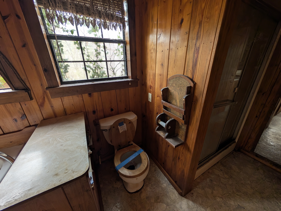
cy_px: 106
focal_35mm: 12
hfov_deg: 110.5
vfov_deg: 94.6
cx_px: 140
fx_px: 98
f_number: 1.7
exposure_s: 1/31.4
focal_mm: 2.02
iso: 56
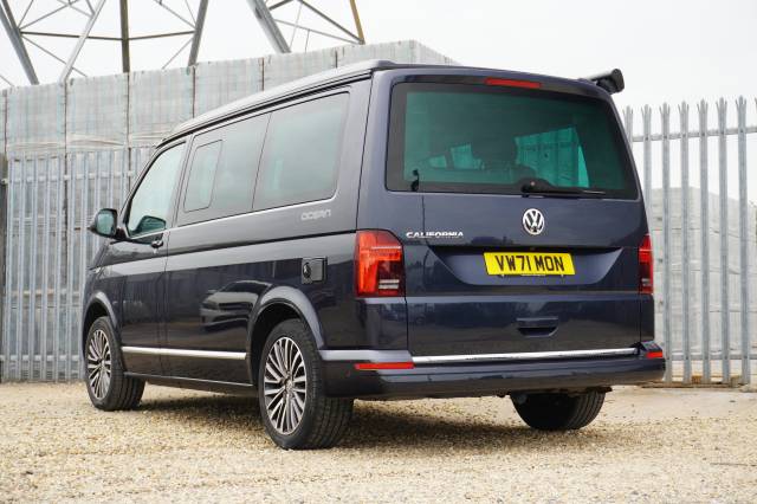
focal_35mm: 62
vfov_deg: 22.1
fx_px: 1292
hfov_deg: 32.6
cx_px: 378
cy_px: 252
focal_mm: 41
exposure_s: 1/90
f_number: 5.6
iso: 400
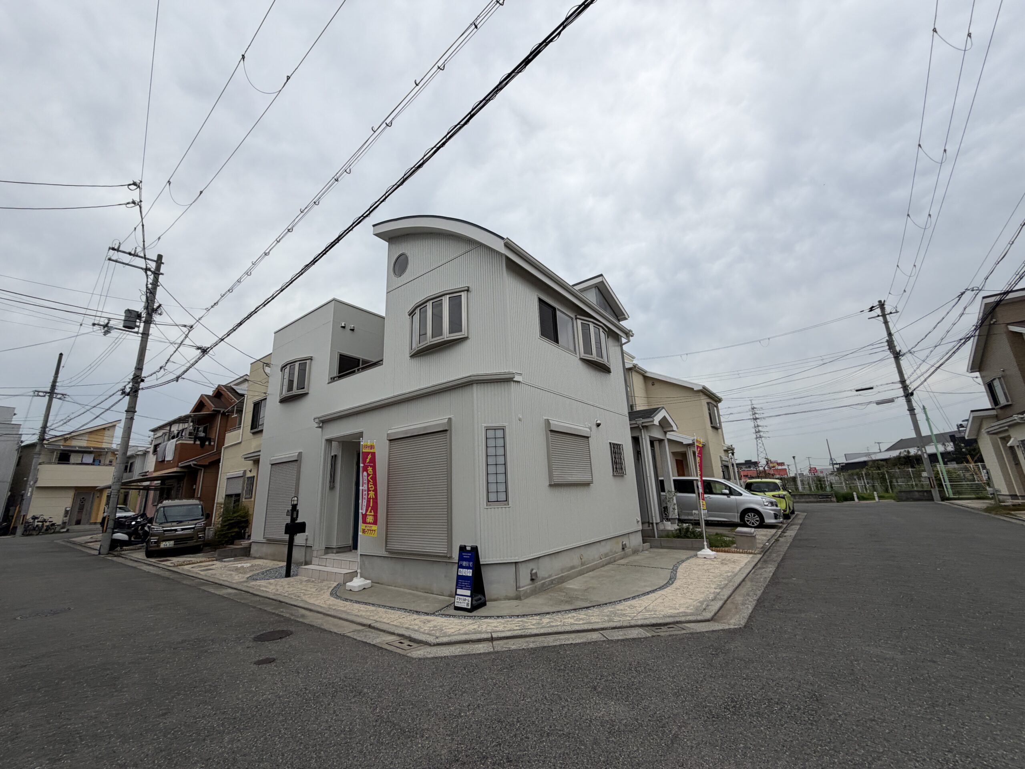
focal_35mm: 14
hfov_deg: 102.1
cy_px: 384
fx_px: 415
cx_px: 512
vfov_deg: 85.7
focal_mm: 2.22
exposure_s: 1/579
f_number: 2.2
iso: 40
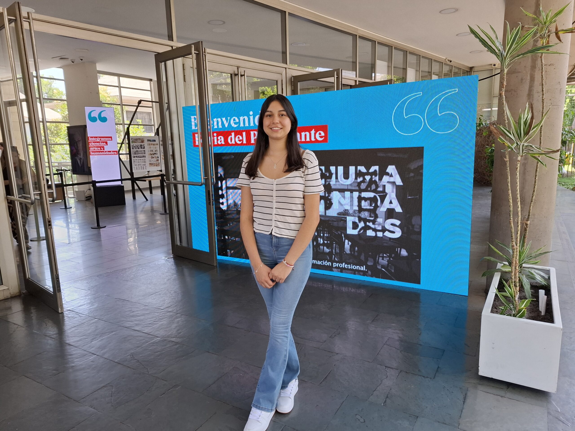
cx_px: 288
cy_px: 216
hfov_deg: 73.9
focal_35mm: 23
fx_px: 382
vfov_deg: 58.9
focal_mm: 5.54
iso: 50
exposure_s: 1/122
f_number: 1.8
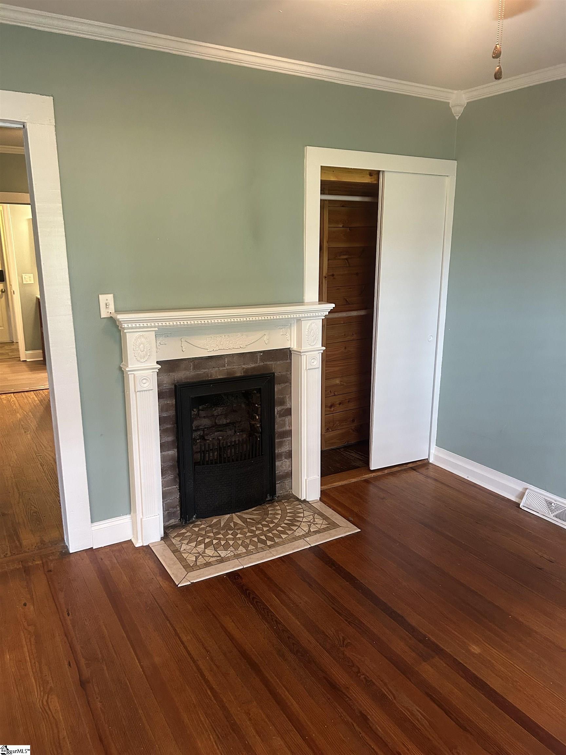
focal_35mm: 26
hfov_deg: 53.1
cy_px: 378
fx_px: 567
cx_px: 283
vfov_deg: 67.3
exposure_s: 1/60
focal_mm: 5.7
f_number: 1.5
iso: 320
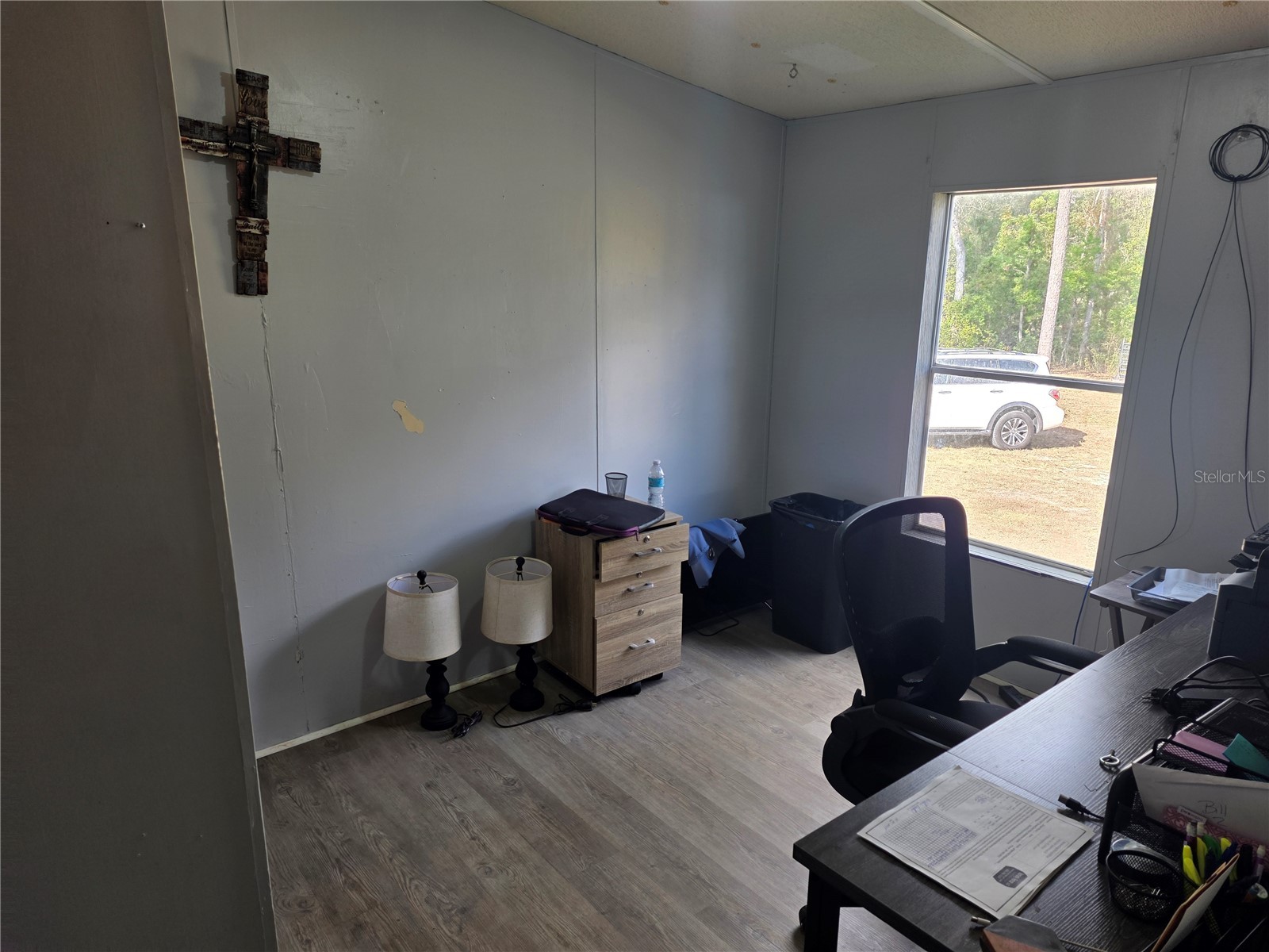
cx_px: 634
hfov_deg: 73.9
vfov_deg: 58.9
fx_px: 843
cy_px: 476
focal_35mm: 23
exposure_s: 1/180
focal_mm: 6.25
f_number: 1.7
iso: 80
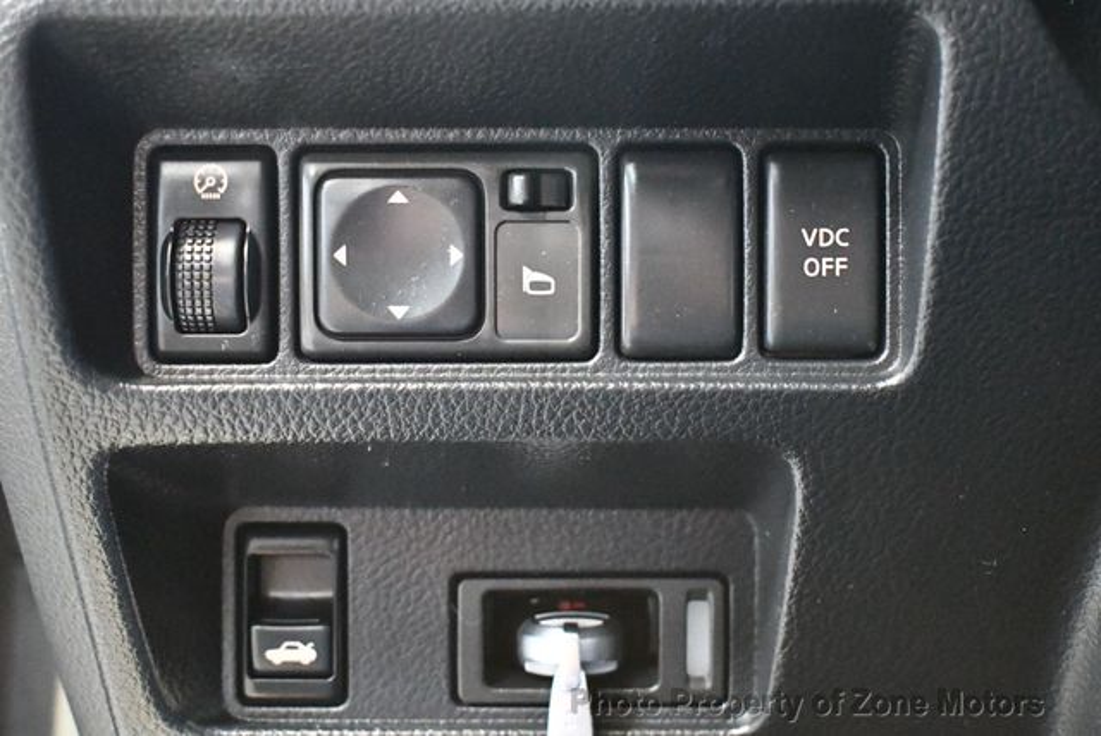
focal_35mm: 56
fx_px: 1714
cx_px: 550
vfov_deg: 24.2
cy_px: 368
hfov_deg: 35.6
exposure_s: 1/30
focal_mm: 28
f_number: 4.2
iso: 12800
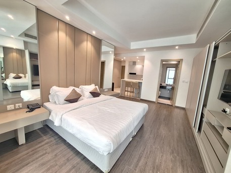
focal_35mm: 13
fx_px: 87
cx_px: 116
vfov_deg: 89.9
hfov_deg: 106.2
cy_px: 86
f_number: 2.2
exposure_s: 1/25
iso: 200
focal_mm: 1.74
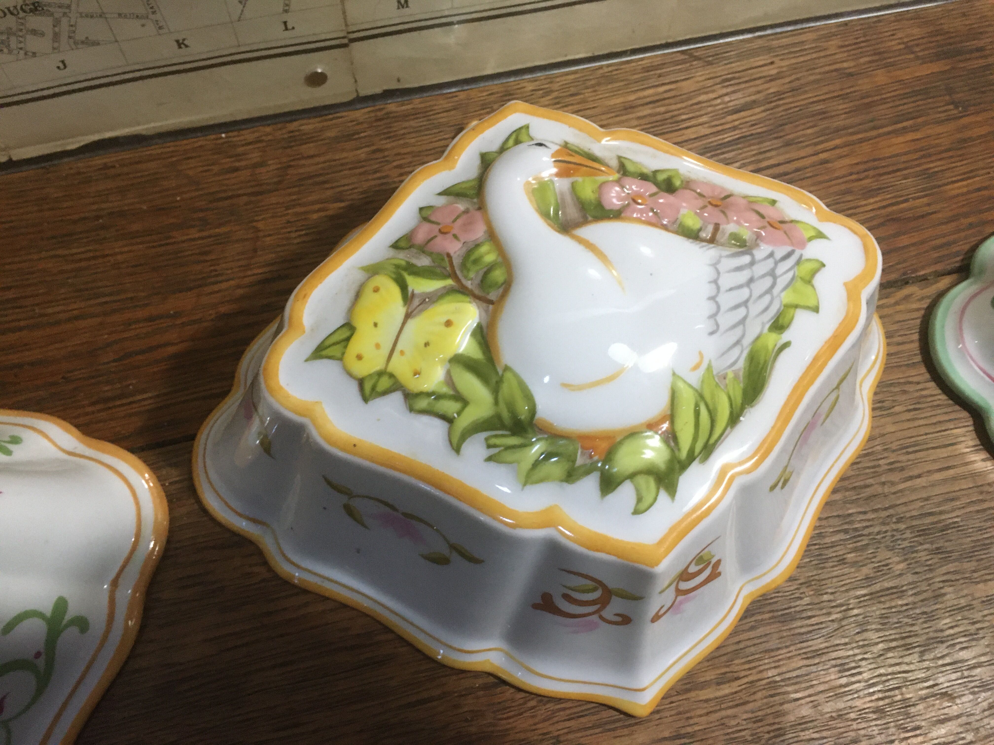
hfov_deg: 61.7
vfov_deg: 48.2
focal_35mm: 29
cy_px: 372
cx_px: 497
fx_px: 833
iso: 250
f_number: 2.2
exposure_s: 1/33
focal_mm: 4.15
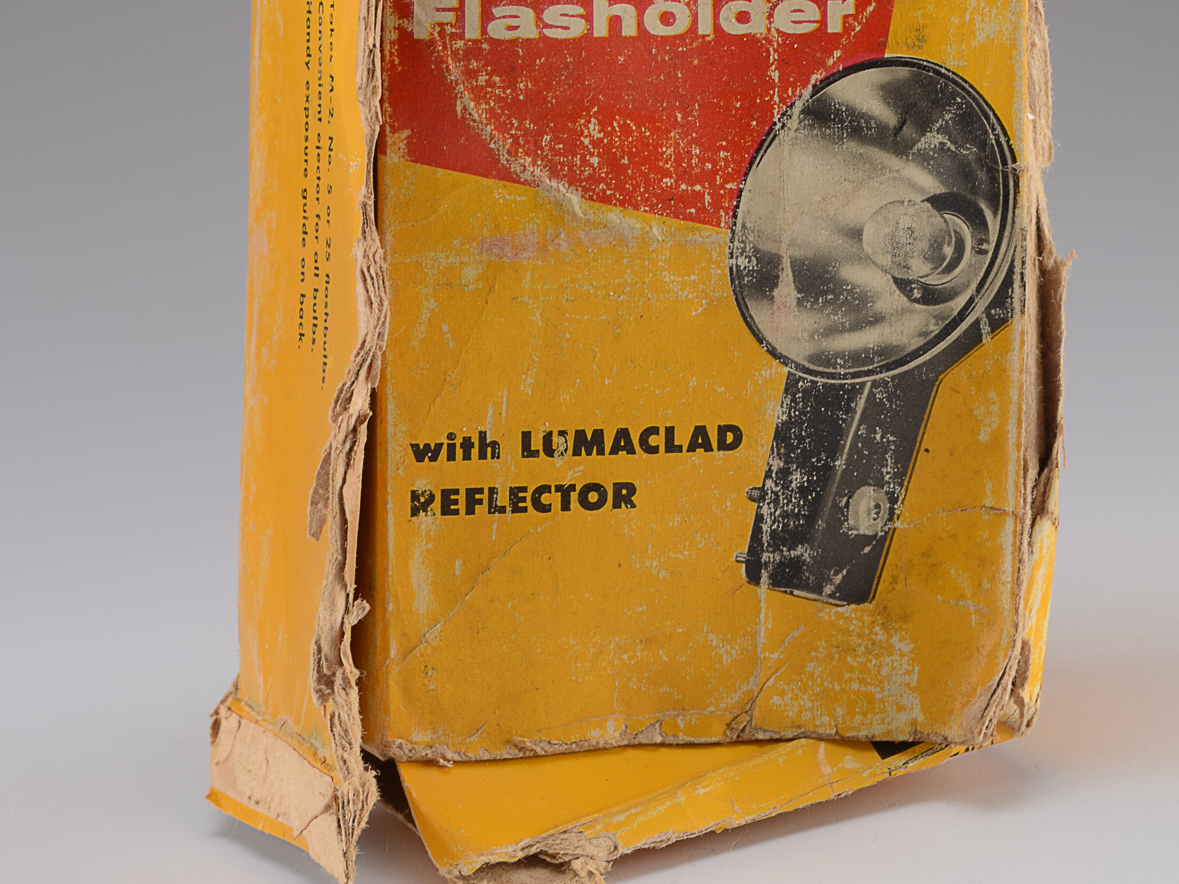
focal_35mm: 118
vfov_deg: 12.5
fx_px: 4019
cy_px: 106
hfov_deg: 16.7
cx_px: 578
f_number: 10
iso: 100
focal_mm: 52
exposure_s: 1/80
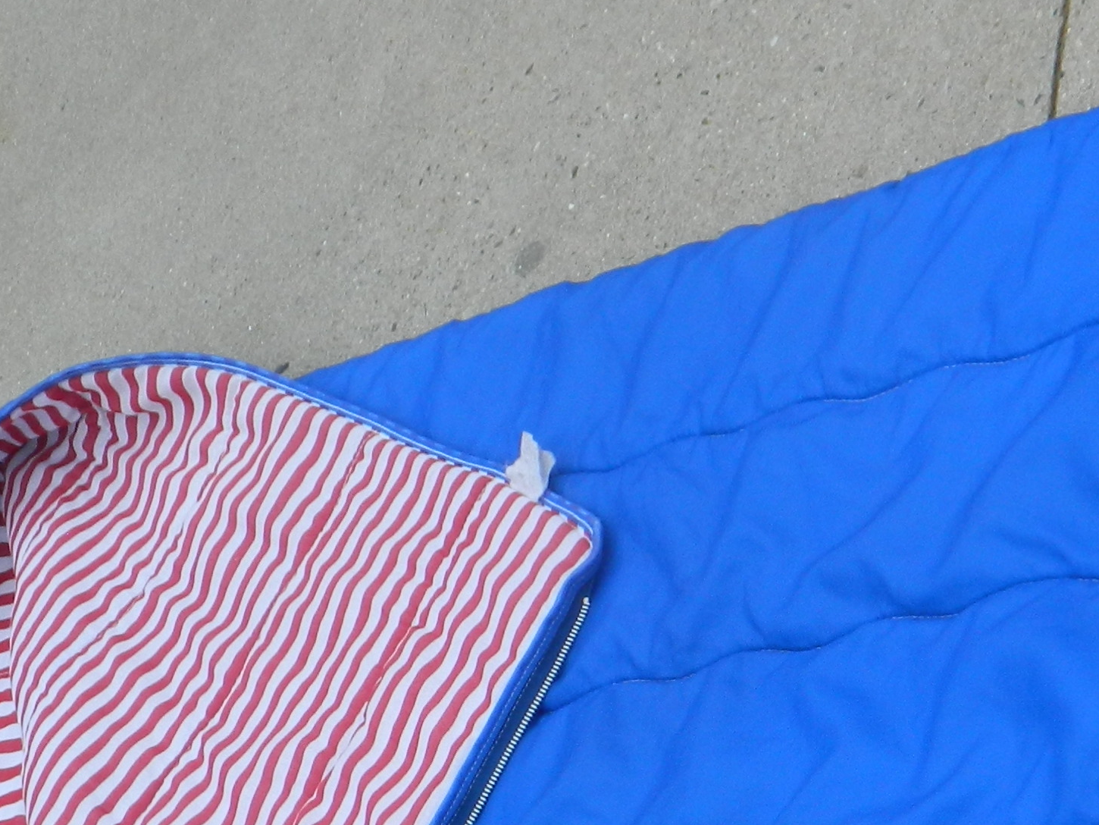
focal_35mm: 140
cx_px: 811
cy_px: 739
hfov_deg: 14.0
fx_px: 4446
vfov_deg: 10.5
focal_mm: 8.4
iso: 80
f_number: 3.6
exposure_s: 1/200
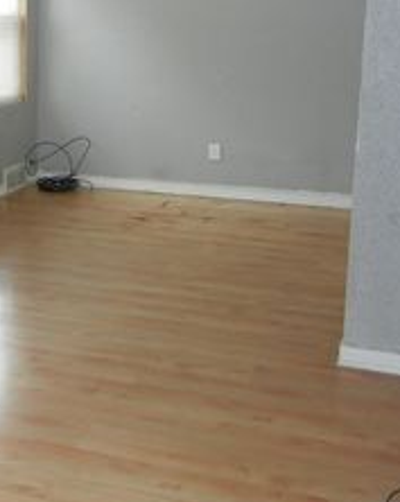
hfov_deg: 22.3
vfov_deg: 28.7
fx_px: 979
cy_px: 200
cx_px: 5
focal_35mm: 66
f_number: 3.5
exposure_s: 1/30
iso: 347
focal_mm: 5.4
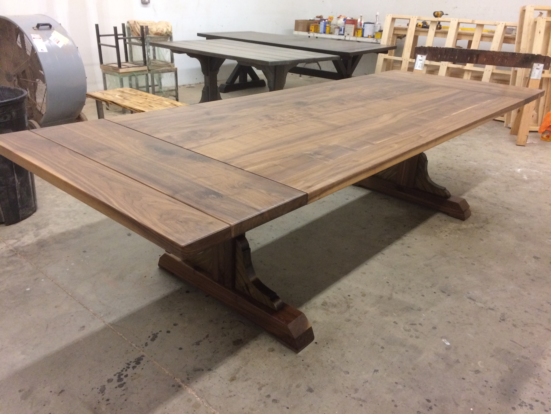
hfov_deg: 61.7
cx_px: 276
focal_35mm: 29
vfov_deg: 48.2
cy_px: 207
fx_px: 462
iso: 250
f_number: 2.2
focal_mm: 4.15
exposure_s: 1/30
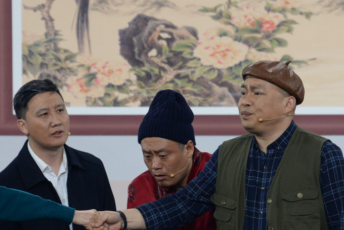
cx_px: 285
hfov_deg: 2.1
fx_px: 9559
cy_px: 254
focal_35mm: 1000
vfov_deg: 1.4
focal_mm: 340
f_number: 5.6
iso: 1250
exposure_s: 1/400
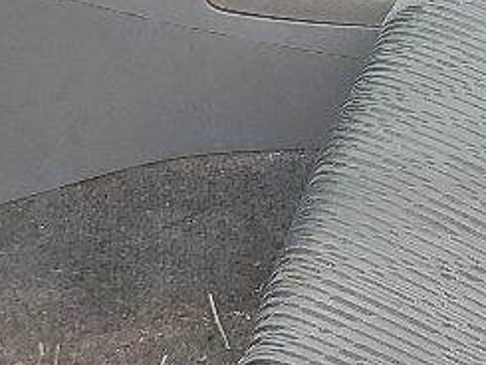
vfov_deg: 8.6
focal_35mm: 170
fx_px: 2388
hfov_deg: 11.5
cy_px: -71
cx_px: 532
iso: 50
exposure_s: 1/238
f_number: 1.5
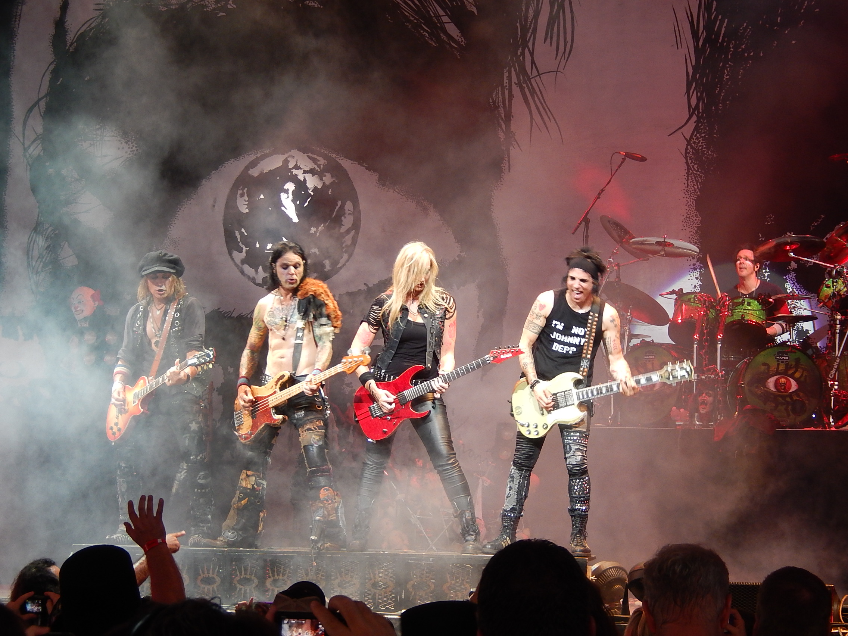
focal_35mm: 105
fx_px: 2572
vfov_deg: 14.1
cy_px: 318
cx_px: 424
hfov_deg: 18.7
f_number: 5.3
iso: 250
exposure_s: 1/30
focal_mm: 18.9
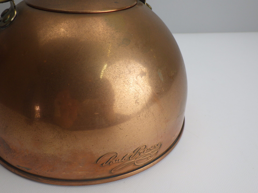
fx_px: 253
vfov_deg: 41.8
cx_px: 129
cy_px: 96
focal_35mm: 34
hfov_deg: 54.0
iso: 125
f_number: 3.8
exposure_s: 1/100
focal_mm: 6.1
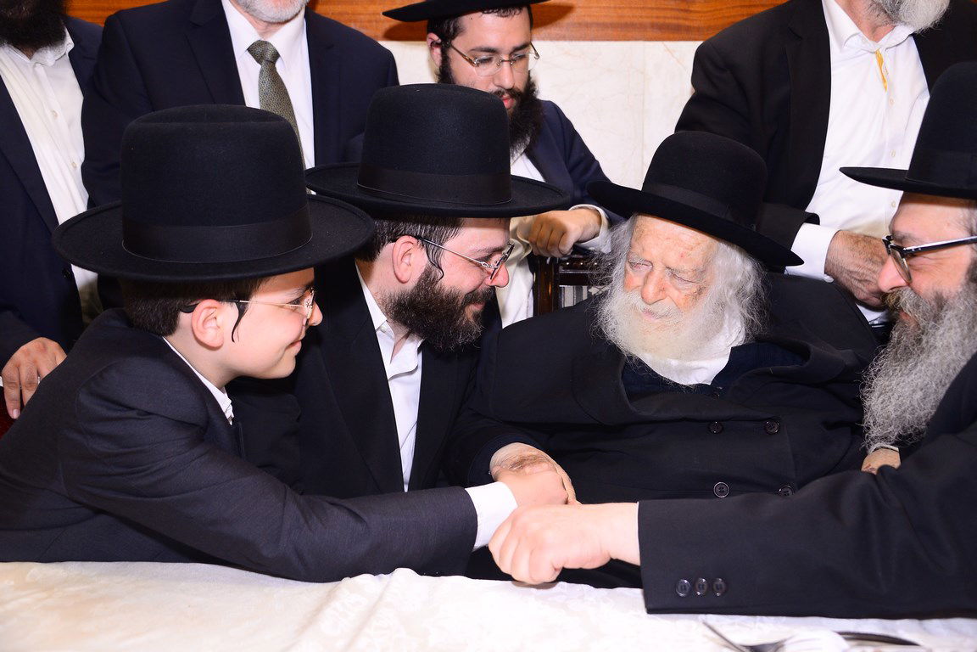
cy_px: 326
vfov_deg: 30.5
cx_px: 488
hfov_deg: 44.5
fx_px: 1194
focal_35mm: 44
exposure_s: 1/160
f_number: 5
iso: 1250
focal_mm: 44
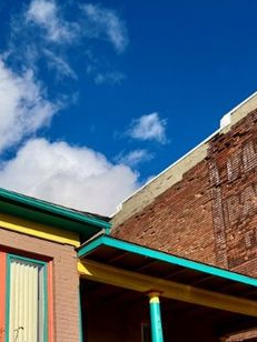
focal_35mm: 52
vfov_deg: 34.7
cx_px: 46
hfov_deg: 27.4
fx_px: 515
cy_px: 308
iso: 80
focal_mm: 6.76
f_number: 1.78
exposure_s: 1/6173
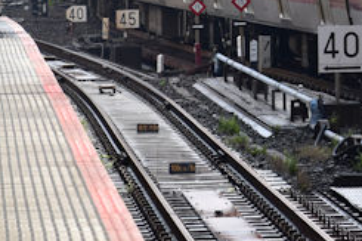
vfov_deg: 3.7
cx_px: 422
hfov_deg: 5.5
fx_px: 3738
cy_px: -40
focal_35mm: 372
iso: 400
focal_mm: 90
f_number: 7.1
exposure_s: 1/640
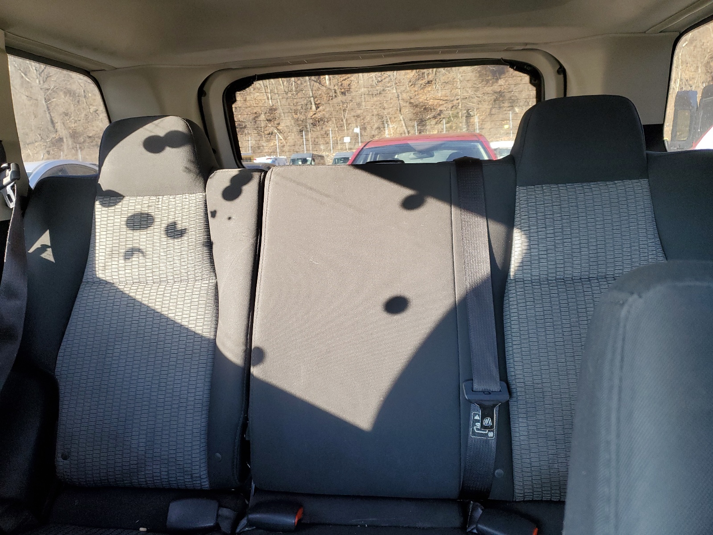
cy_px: 268
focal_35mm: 26
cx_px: 356
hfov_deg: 67.3
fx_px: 536
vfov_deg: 53.1
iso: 97
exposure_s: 1/120
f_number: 1.5
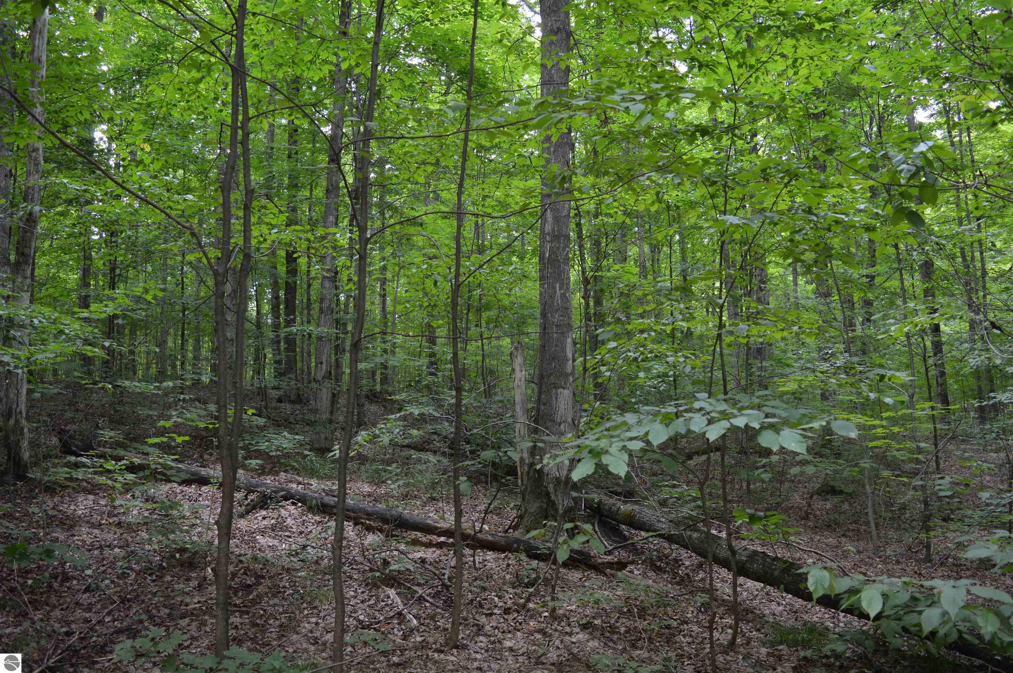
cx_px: 506
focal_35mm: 27
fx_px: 759
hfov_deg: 67.4
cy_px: 336
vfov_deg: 47.8
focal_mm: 18
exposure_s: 1/80
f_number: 4.5
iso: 400
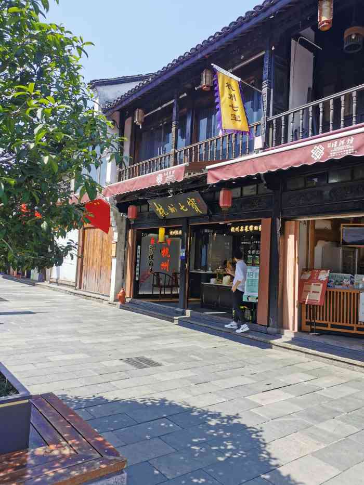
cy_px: 242
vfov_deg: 65.3
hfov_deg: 51.4
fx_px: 378
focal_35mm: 27
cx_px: 182
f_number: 1.8
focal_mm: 5.58
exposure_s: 1/2000
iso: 50
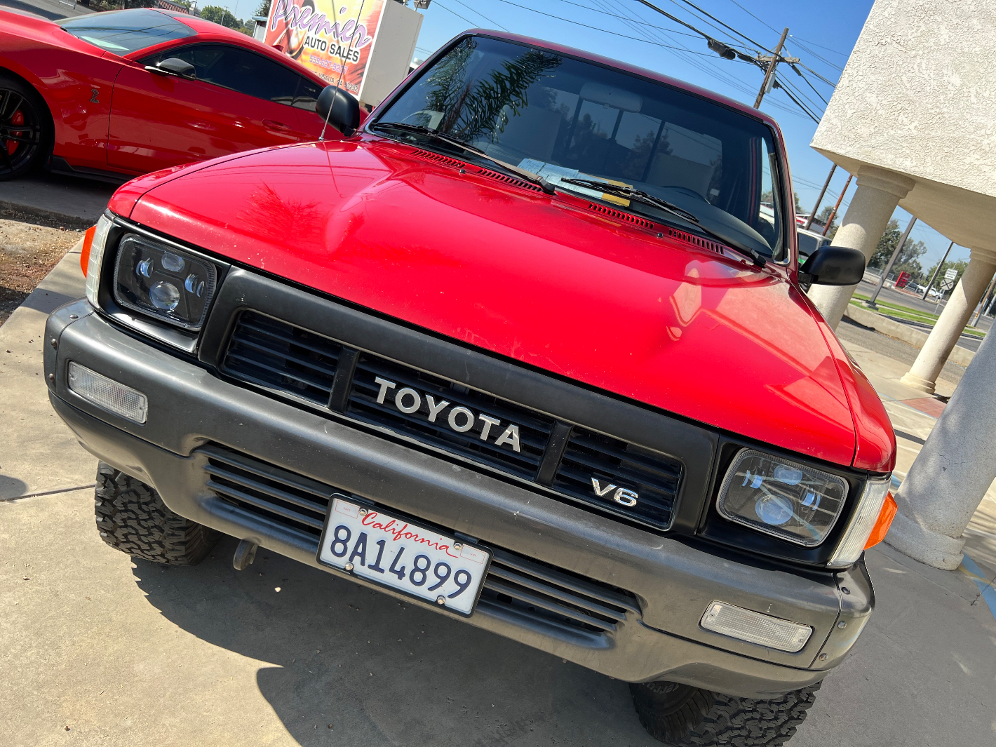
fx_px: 748
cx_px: 498
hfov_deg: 67.3
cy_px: 374
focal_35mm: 26
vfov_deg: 53.1
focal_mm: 5.7
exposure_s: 1/1645
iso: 50
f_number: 1.5
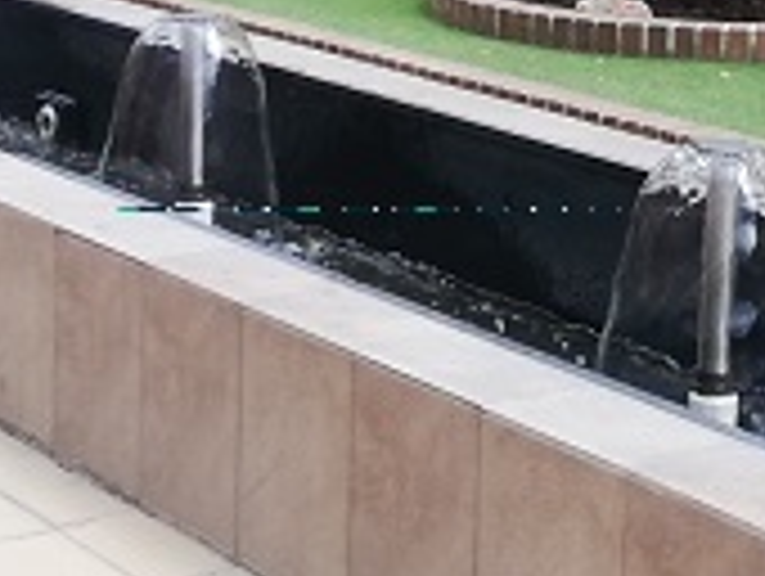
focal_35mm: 122
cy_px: -81
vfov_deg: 12.0
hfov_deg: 16.0
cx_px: 594
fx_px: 2700
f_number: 2.2
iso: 50
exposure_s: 1/183
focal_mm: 3.81
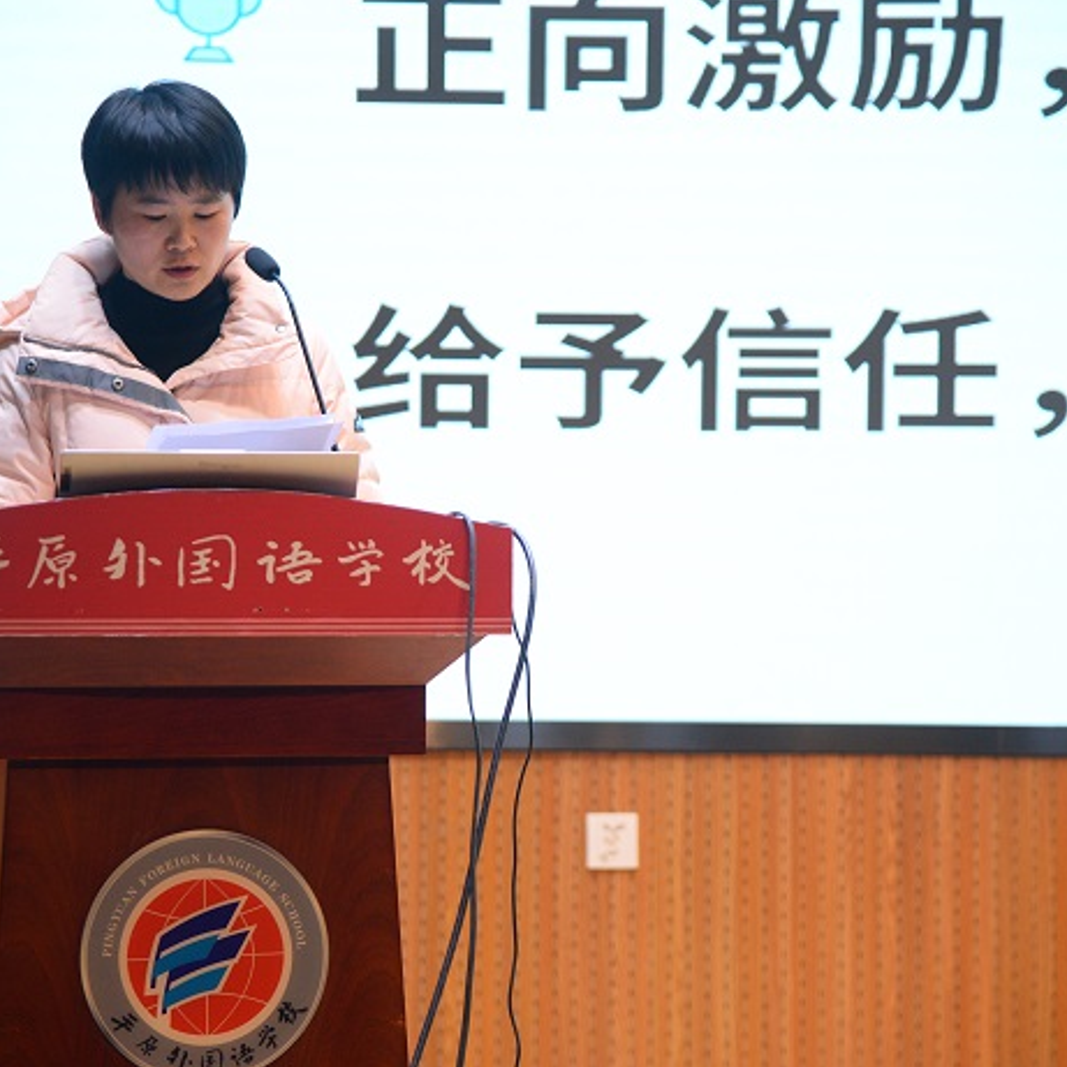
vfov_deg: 12.3
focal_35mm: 142
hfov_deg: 12.3
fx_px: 4952
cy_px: 536
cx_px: 474
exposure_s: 1/400
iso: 1600
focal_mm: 110
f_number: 4
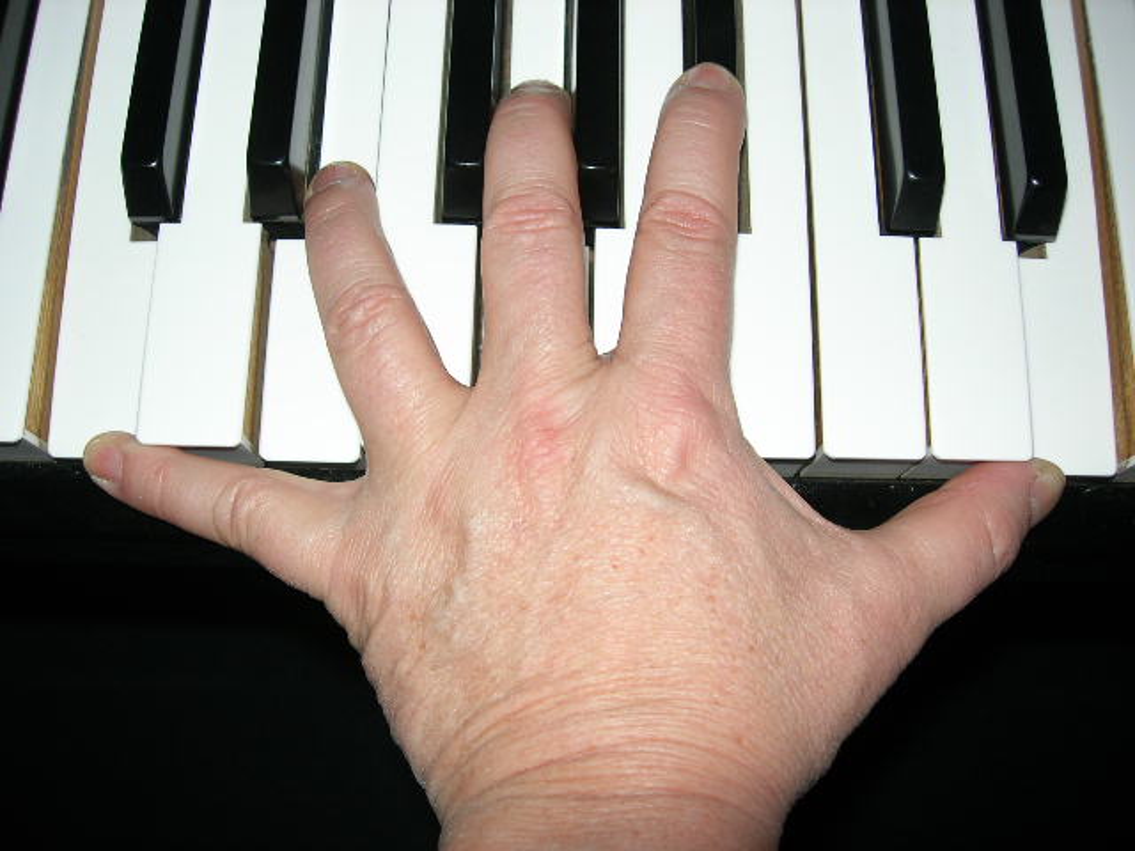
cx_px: 568
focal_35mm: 38
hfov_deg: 49.0
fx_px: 1246
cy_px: 426
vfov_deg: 37.7
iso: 64
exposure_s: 1/60.1
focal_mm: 7.8
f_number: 2.8
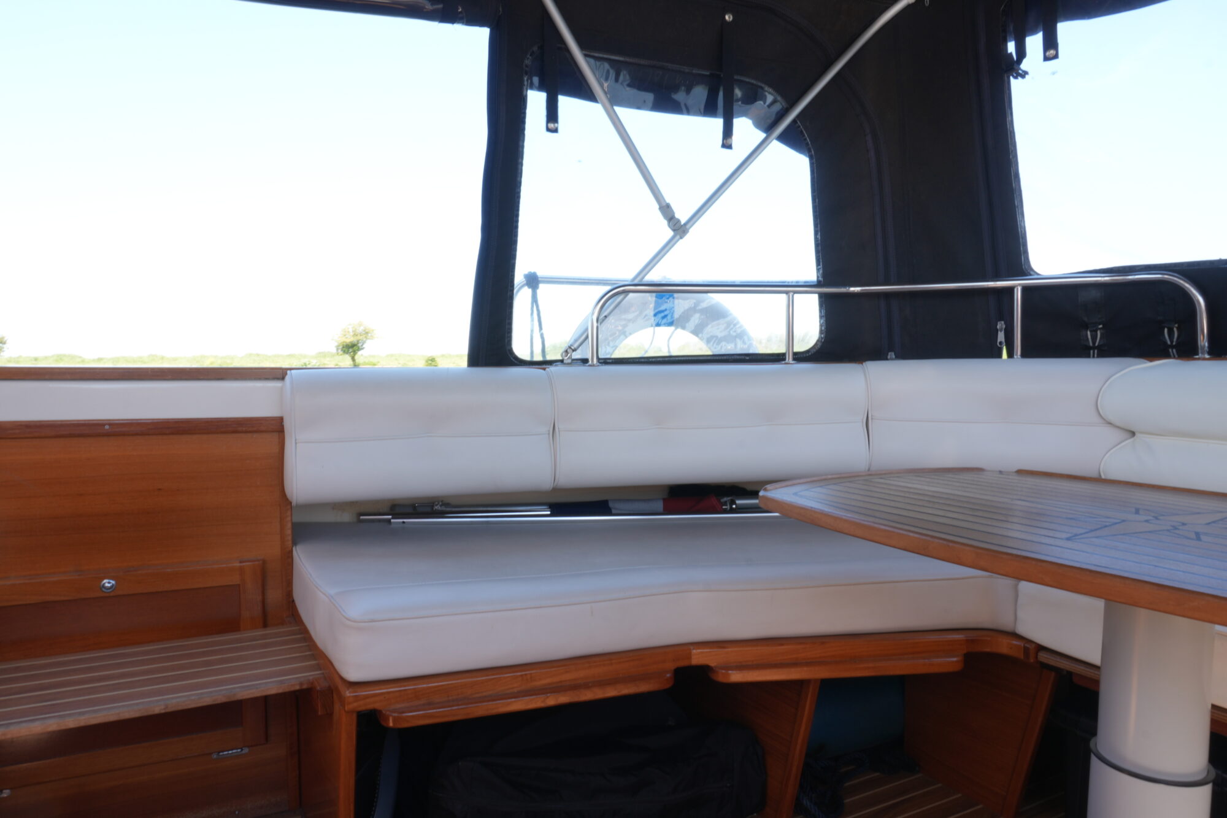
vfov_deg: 53.1
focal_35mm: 24
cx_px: 614
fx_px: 818
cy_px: 409
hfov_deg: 73.7
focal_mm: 16
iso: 100
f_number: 22
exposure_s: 1/5
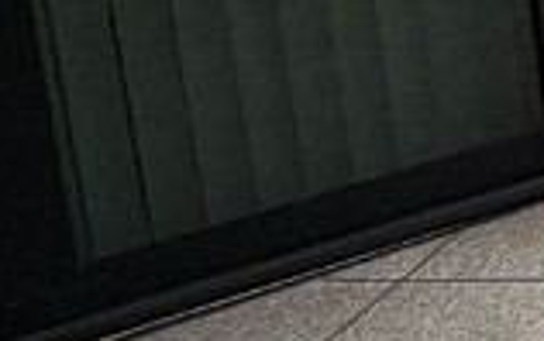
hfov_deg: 12.8
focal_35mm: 96
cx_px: 1477
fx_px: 1424
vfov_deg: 12.0
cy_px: -358
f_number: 2.2
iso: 50
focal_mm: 2.22
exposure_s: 1/1637
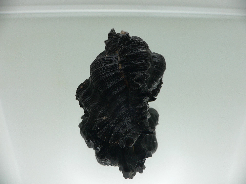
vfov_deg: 40.7
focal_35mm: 35
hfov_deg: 52.6
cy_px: 92
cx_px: 123
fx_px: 249
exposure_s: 1/60
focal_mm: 4.6
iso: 80
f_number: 2.8
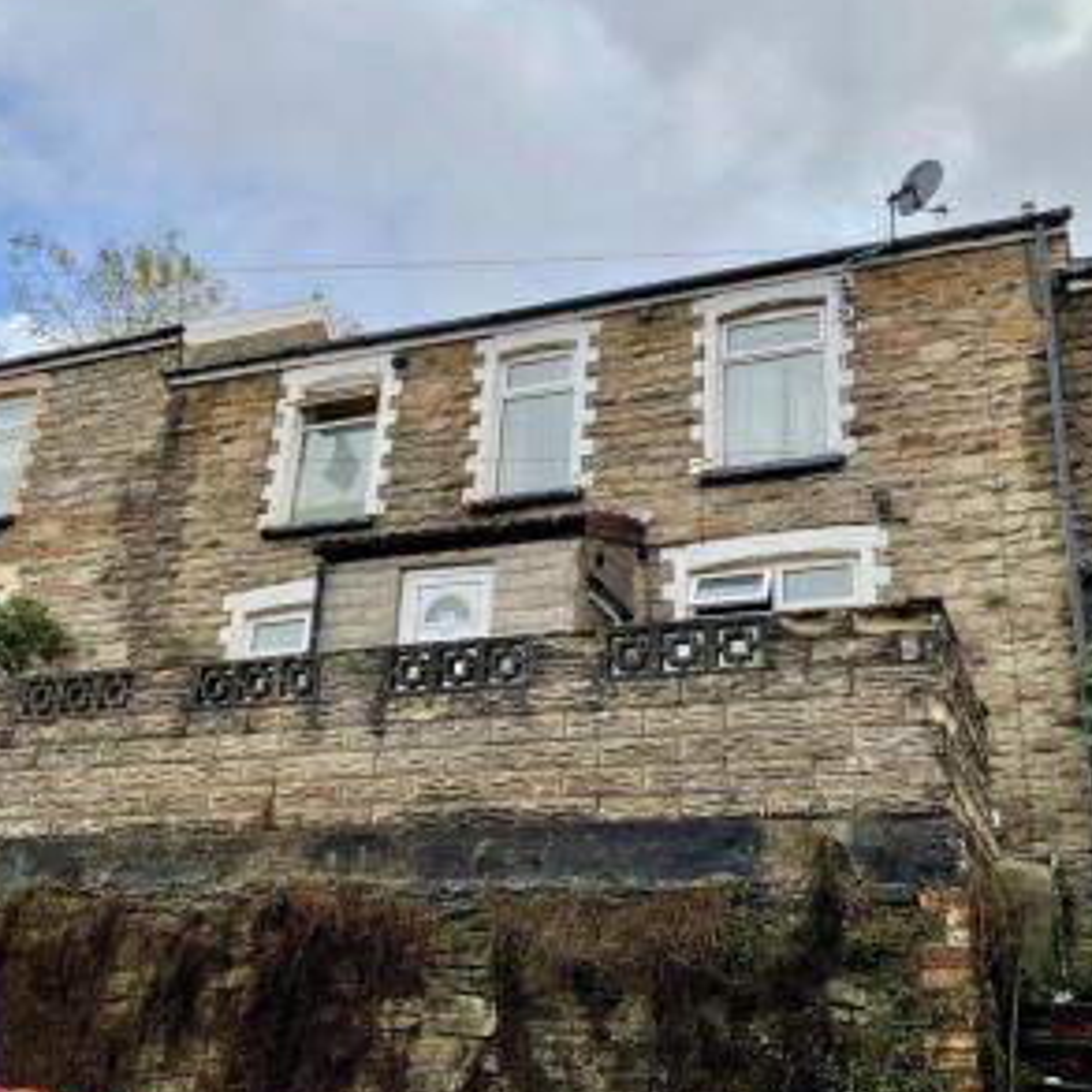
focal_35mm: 37
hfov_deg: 44.9
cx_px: 587
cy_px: 542
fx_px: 1321
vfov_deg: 44.9
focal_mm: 3
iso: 16
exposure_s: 1/719
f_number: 1.8
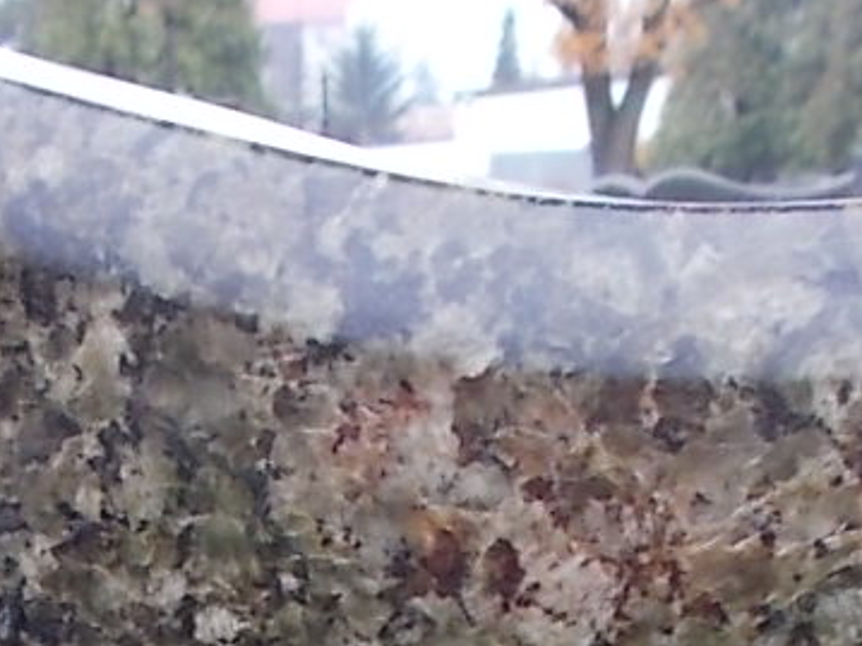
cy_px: 1417
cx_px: -14
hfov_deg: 16.6
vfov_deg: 11.2
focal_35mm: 116
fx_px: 2888
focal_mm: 4.6
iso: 80
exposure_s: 1/40
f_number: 3.2
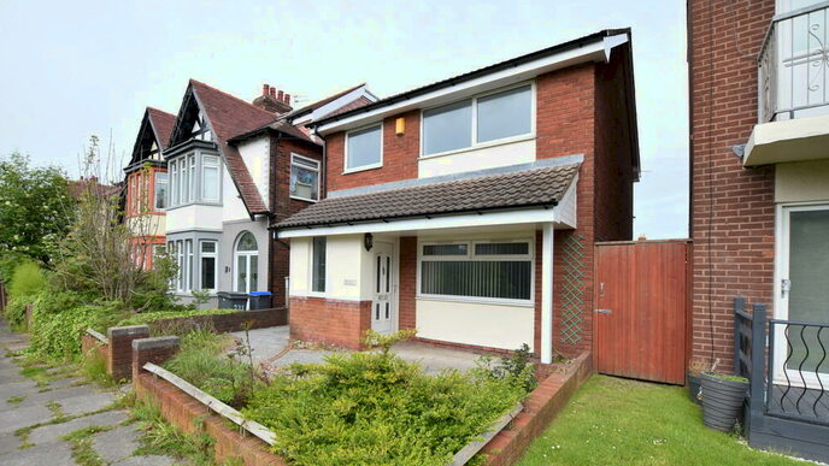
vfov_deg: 66.6
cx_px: 412
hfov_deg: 99.4
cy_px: 274
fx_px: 352
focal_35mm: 16
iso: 100
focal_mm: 10
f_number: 5
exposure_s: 1/200
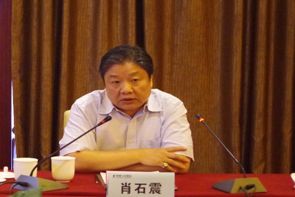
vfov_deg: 16.6
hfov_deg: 24.8
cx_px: 148
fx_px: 672
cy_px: 98
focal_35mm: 82
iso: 6400
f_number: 5.6
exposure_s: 1/40
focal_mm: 55
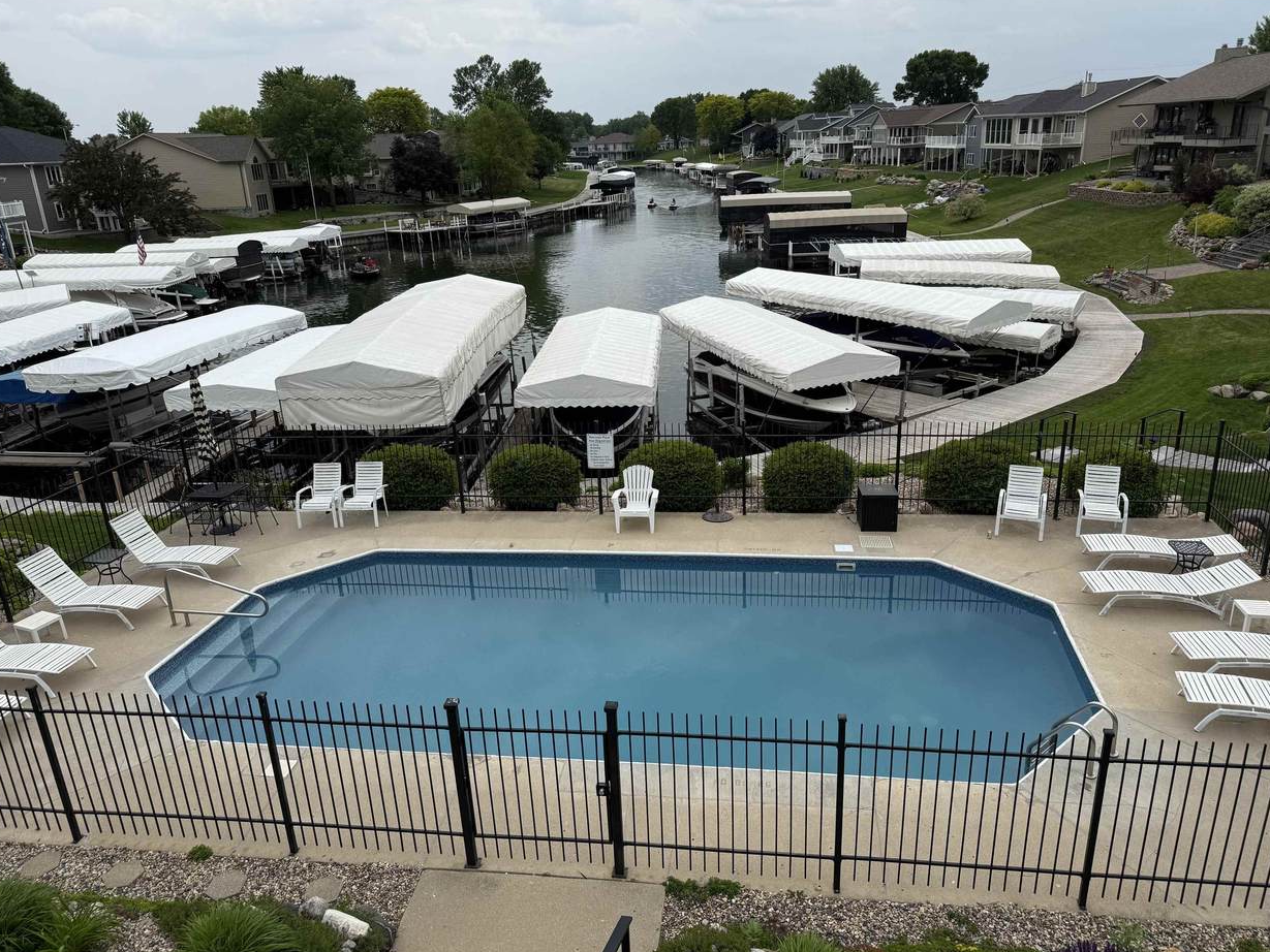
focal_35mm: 25
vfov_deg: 54.9
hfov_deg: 69.4
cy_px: 466
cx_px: 646
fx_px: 917
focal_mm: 6.76
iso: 80
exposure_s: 1/6711
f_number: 1.78
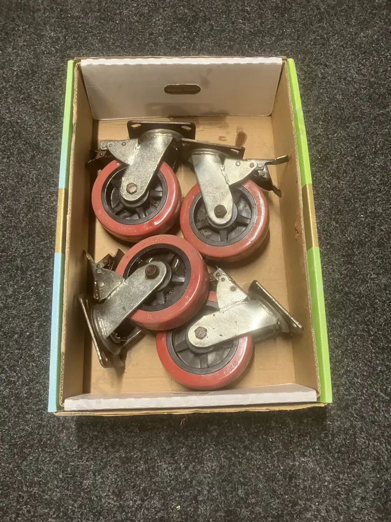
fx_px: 422
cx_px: 196
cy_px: 261
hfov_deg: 49.7
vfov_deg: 63.4
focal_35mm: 28
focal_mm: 3.99
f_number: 1.8
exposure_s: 1/50
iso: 320
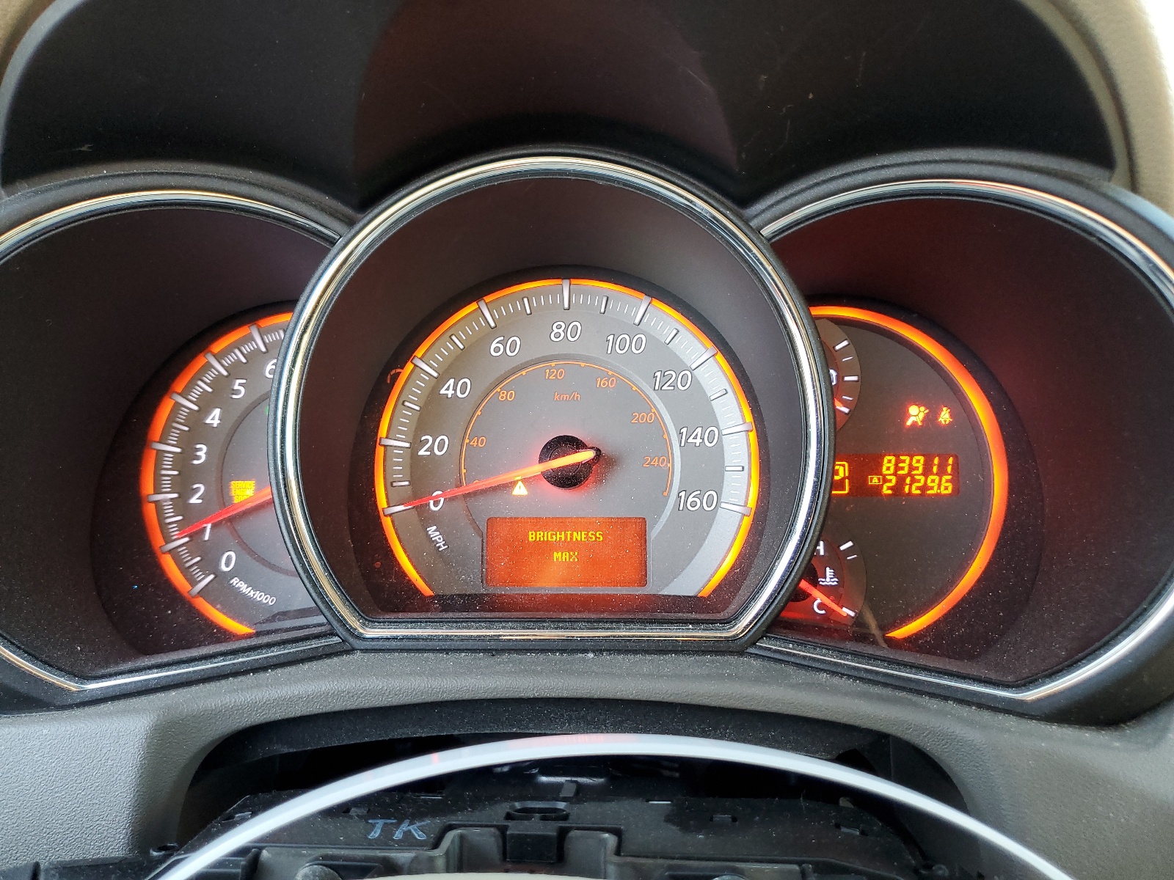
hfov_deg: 67.3
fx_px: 882
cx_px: 587
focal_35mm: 26
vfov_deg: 53.1
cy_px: 440
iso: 139
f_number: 1.5
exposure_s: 1/60.2
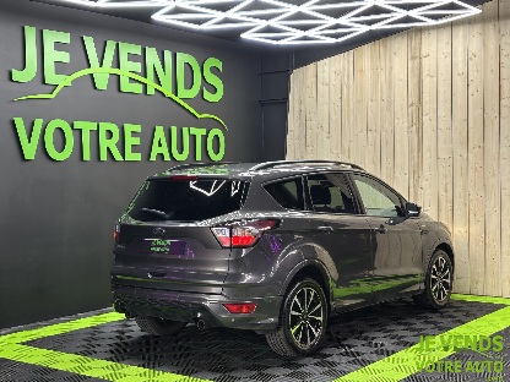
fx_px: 766
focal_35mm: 52
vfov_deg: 28.0
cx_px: 255
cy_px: 191
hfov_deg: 36.8
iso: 100
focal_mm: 5.96
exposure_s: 1/50
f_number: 1.6
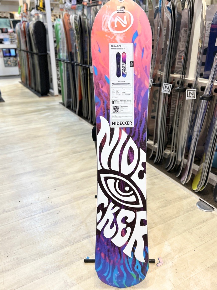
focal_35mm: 30
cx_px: 123
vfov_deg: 60.0
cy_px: 150
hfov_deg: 46.7
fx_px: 251
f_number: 1.5
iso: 80
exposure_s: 1/50
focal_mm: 5.7
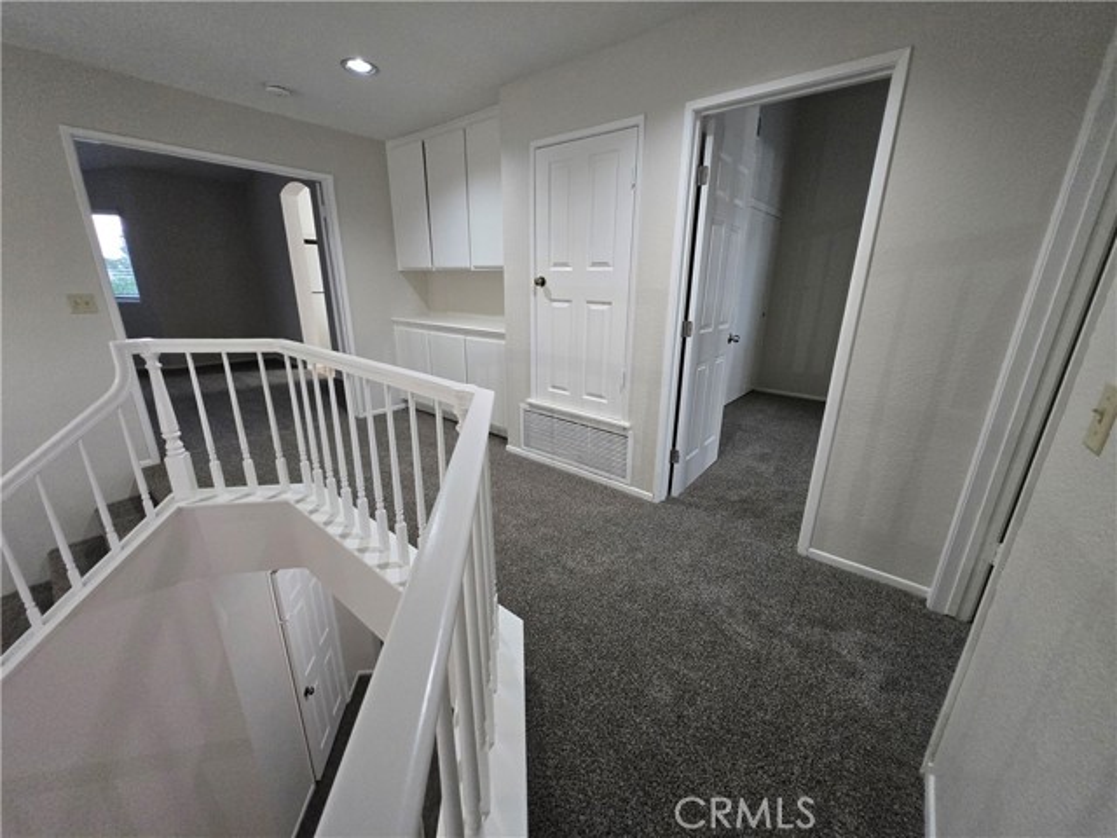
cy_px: 419
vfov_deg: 89.9
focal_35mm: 13
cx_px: 558
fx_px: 419
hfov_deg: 106.2
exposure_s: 1/60
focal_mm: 1.7
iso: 800
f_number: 2.2
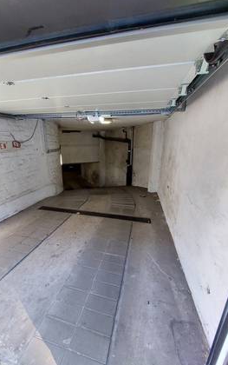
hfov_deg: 78.6
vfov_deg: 105.3
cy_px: 181
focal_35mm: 14
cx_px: 105
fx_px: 139
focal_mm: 1.74
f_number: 2.2
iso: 160
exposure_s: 1/50
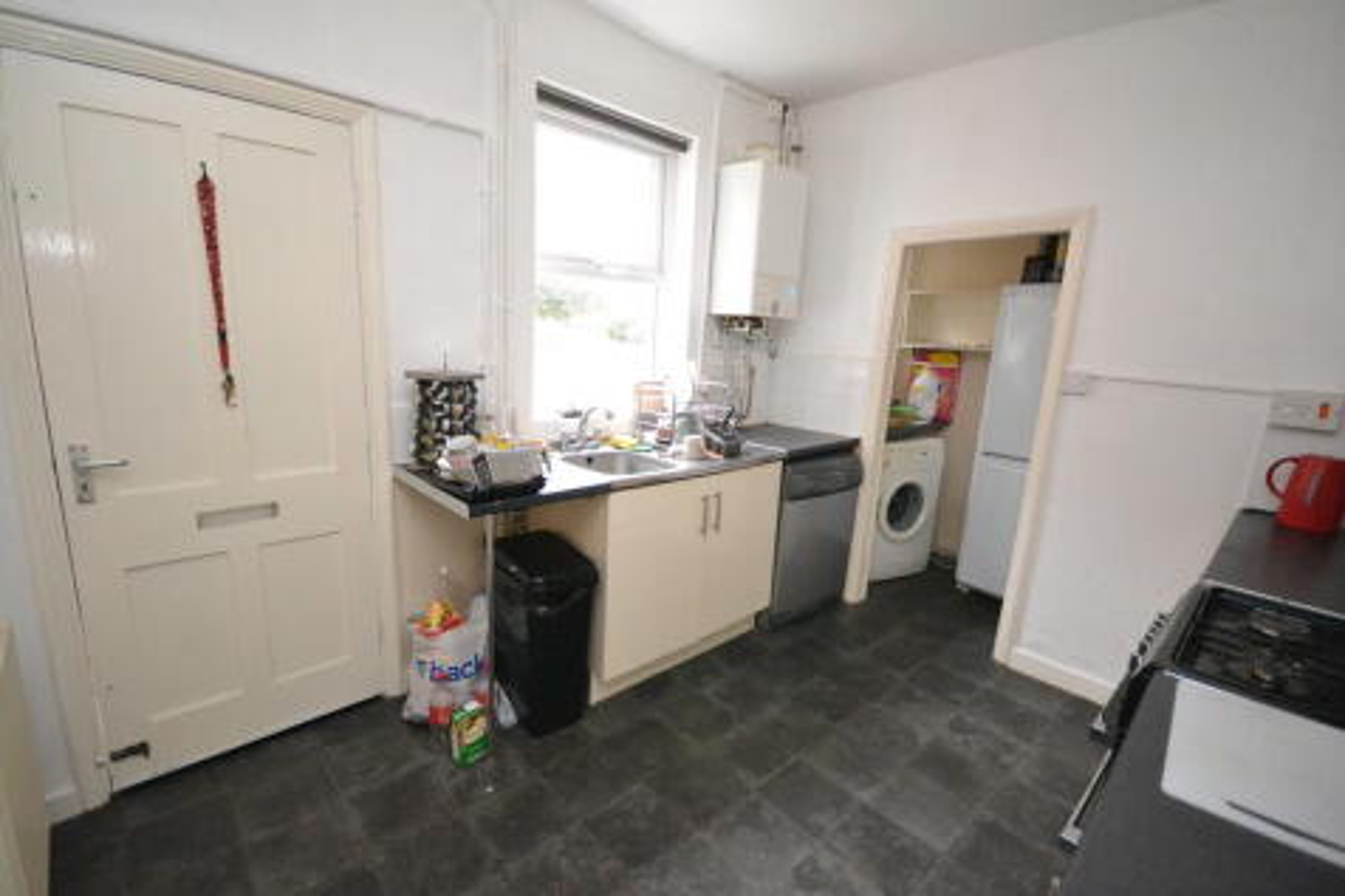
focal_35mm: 15
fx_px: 560
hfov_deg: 100.4
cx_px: 672
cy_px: 448
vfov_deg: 77.3
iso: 3200
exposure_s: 1/60
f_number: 4
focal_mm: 10
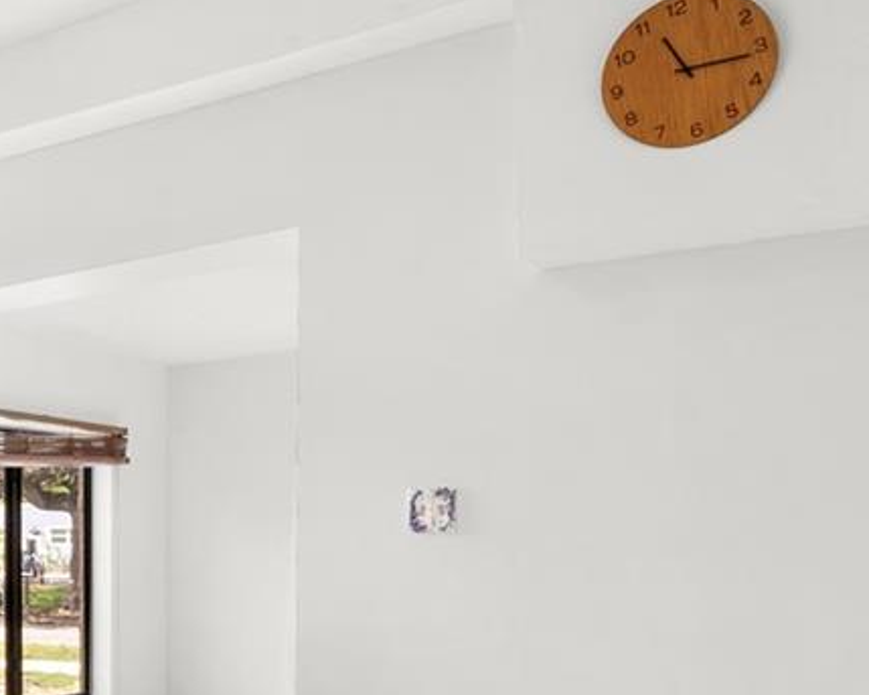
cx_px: -55
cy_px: 593
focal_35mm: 42
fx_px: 1080
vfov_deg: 34.2
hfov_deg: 37.6
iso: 320
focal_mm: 12
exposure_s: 1/10
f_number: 8
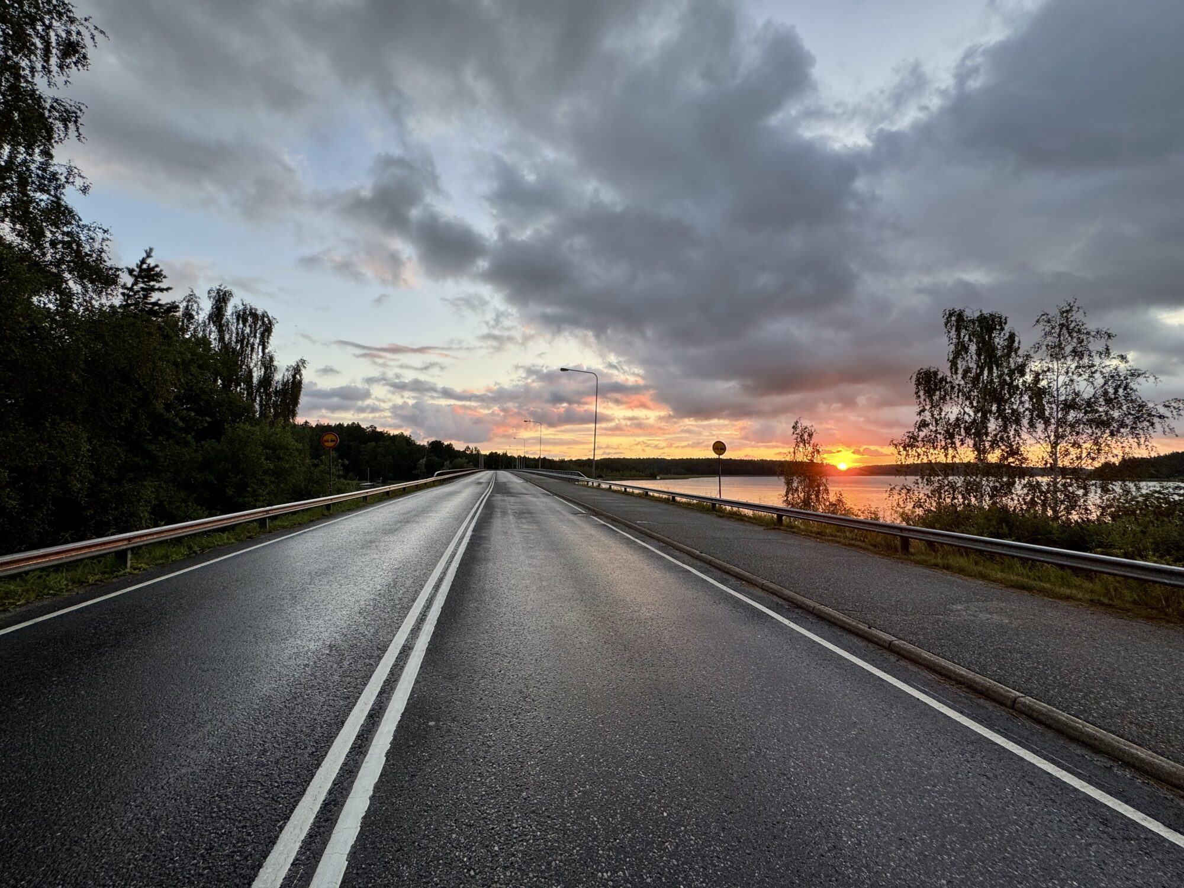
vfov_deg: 85.7
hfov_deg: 102.1
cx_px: 592
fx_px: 479
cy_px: 444
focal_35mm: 14
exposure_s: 1/99
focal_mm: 2.22
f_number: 2.2
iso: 64
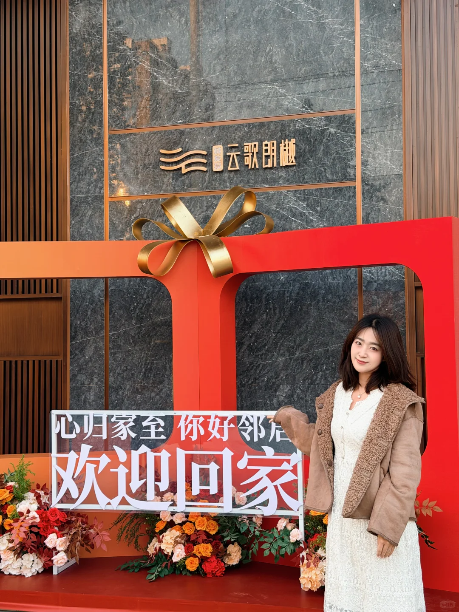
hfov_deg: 30.3
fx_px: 849
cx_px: 230
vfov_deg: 39.7
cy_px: 306
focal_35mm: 48
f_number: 1.78
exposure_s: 1/156
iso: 50
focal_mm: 6.76
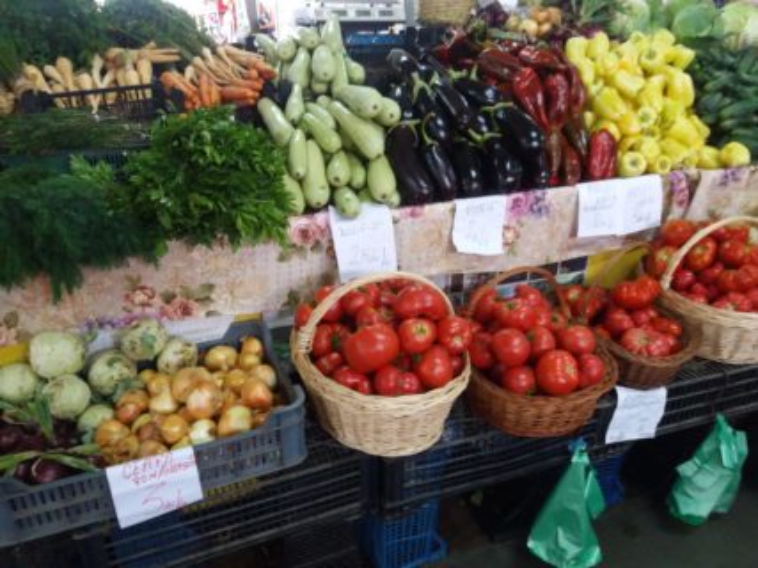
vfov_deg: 49.7
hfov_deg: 63.5
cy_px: 284
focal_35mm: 28
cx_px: 379
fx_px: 613
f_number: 1.9
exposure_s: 1/17
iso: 250
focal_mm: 3.7
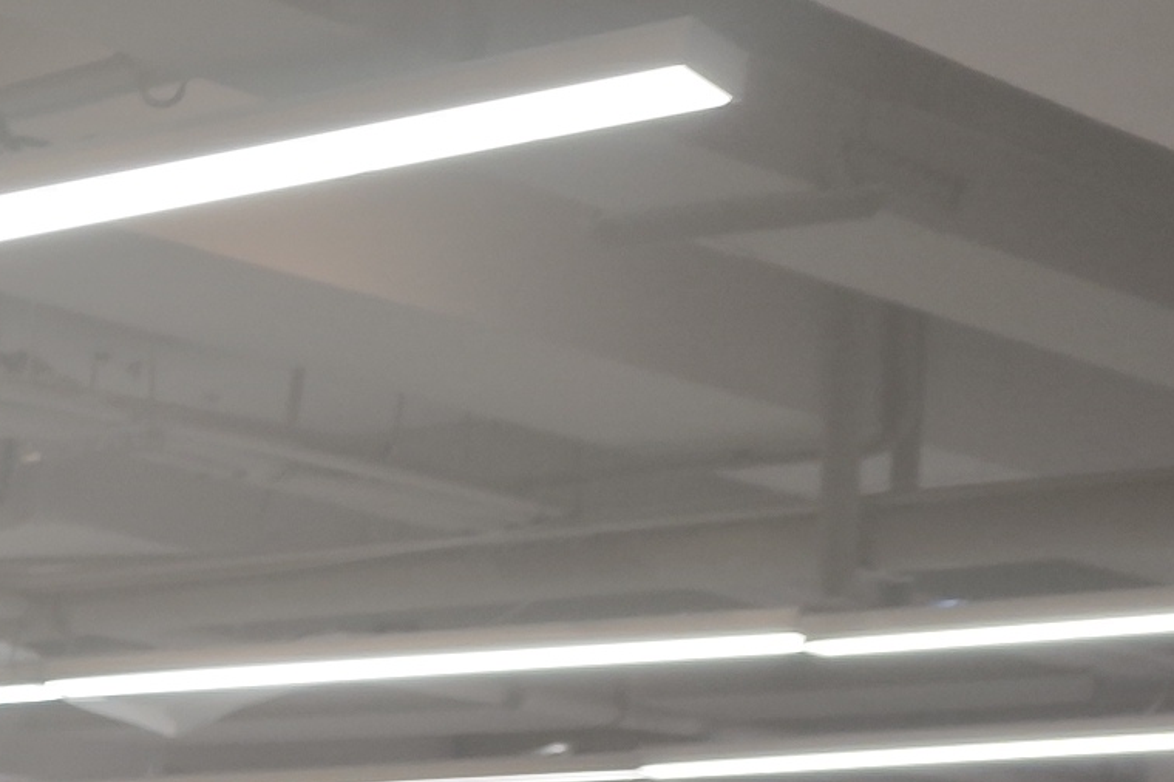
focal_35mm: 129
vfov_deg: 9.7
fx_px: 4205
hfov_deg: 11.9
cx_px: -1877
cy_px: 1669
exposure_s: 1/100
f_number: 1.6
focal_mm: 6.55
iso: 100
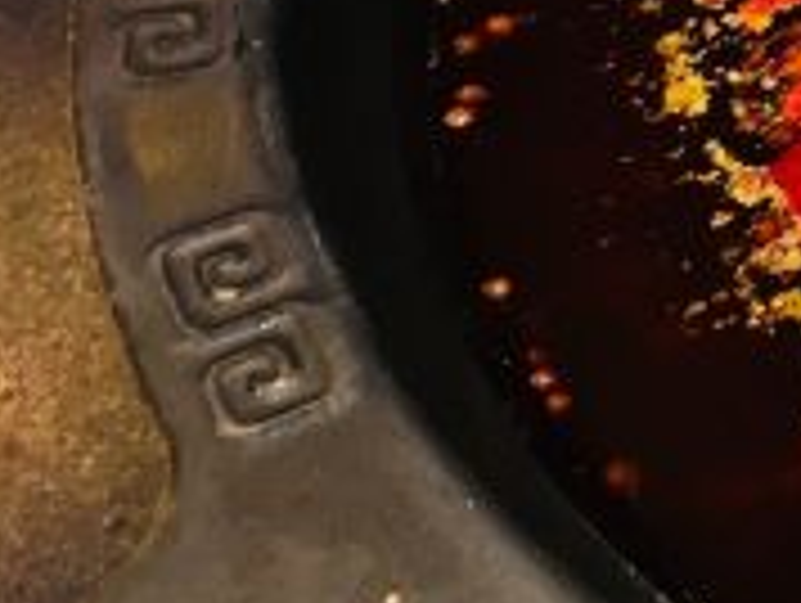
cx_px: 1534
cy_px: 178
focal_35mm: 114
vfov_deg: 13.0
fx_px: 2641
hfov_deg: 14.6
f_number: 2.2
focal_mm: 4.15
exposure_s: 1/33
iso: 80
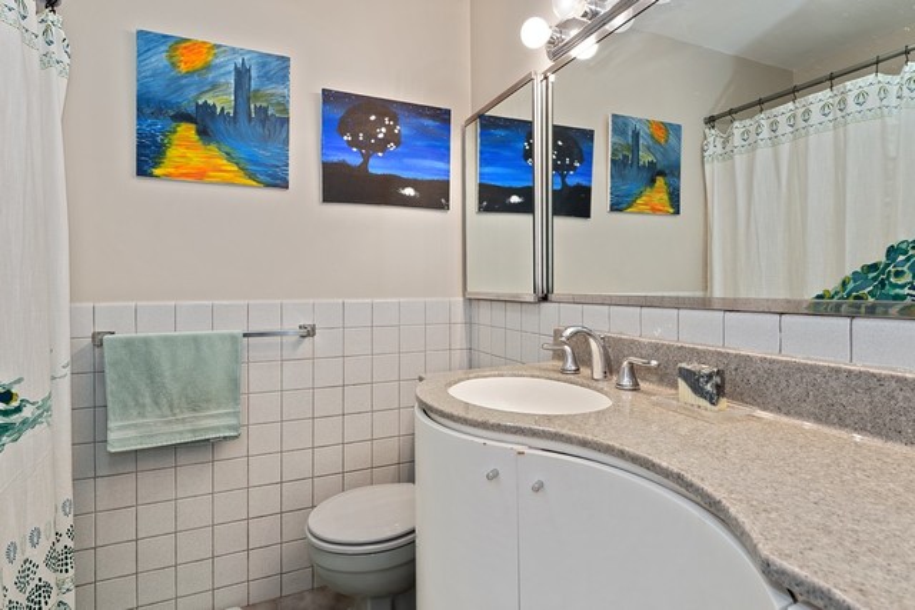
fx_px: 483
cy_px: 305
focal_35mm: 19
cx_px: 458
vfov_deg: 64.6
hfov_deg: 86.9
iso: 100
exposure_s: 1/2.5
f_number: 8
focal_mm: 19
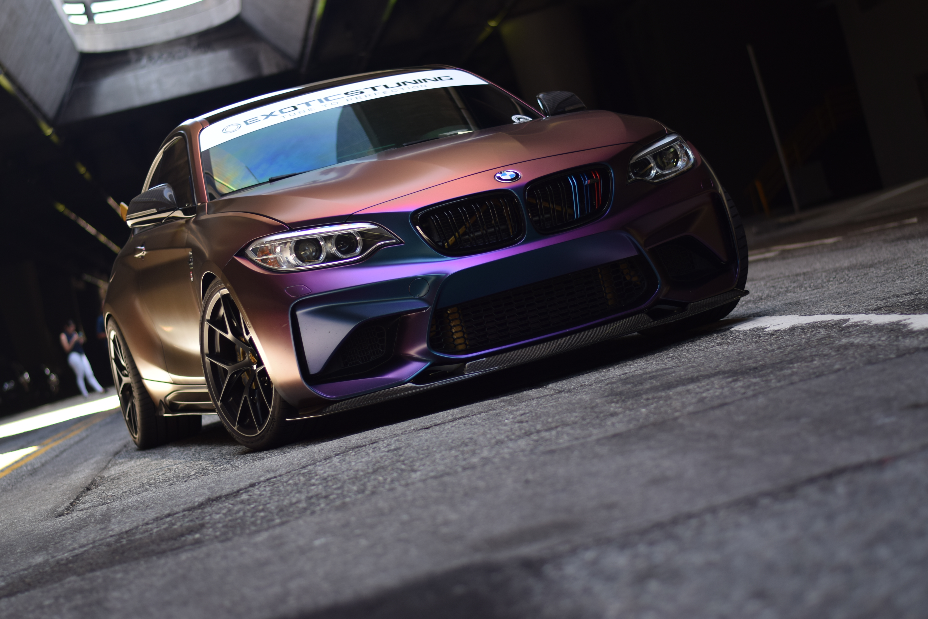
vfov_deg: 18.2
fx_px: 1933
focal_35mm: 75
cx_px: 464
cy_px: 310
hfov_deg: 27.0
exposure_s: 1/60
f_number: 1.8
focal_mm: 50
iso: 100
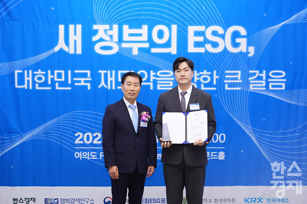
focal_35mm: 63
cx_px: 154
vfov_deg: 21.6
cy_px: 102
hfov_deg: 31.9
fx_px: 537
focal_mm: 63
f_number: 5
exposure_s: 1/100
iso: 3200
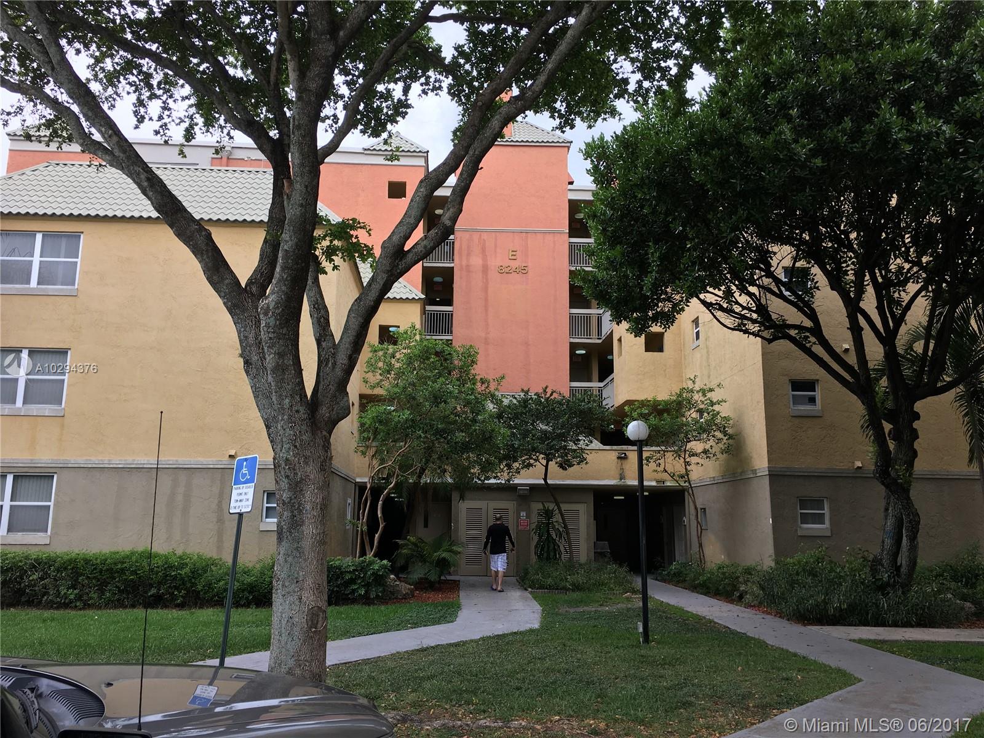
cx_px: 492
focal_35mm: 29
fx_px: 824
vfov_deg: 48.2
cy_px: 369
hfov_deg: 61.7
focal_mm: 4.15
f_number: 2.2
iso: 25
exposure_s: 1/299
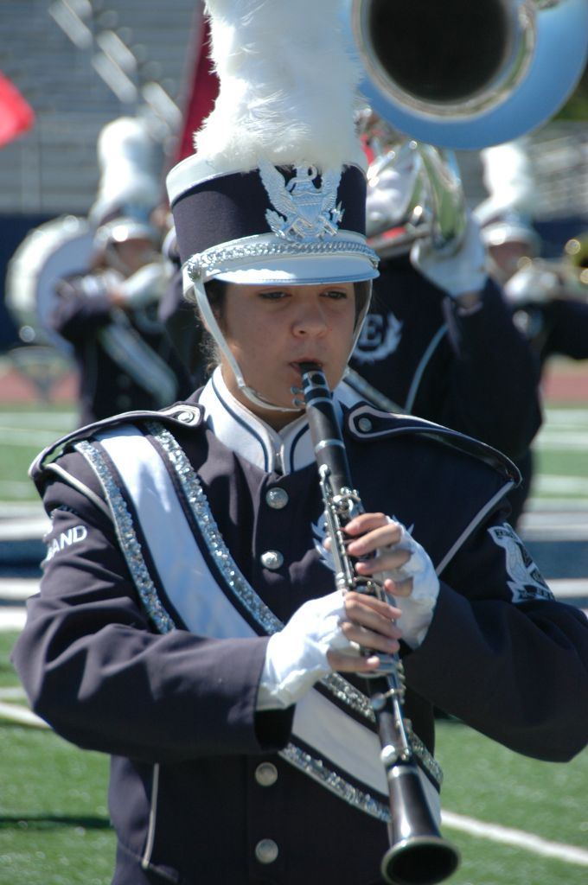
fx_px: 7369
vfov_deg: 6.9
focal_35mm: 300
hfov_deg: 4.6
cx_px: 294
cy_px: 442
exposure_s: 1/640
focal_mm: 200
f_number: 6.3
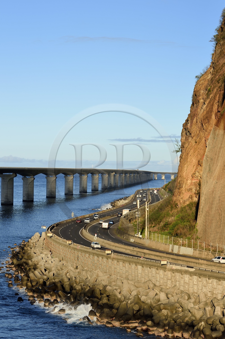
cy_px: 170
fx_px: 892
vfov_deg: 21.5
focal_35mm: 95
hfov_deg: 14.4
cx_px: 112
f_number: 13
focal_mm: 95
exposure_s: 1/200
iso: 200
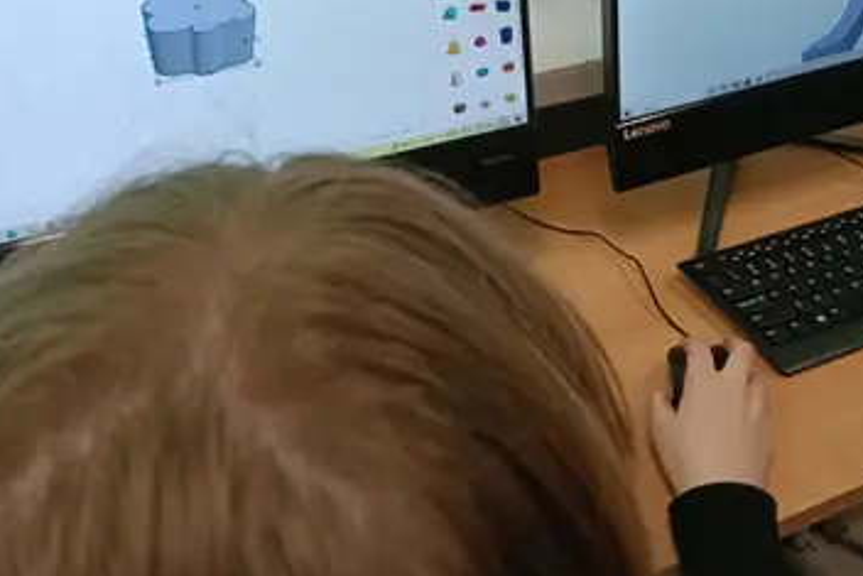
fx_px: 1103
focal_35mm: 46
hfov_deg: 42.2
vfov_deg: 28.8
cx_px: 566
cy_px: 135
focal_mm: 3.98
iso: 100
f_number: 1.8
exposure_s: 1/33.3
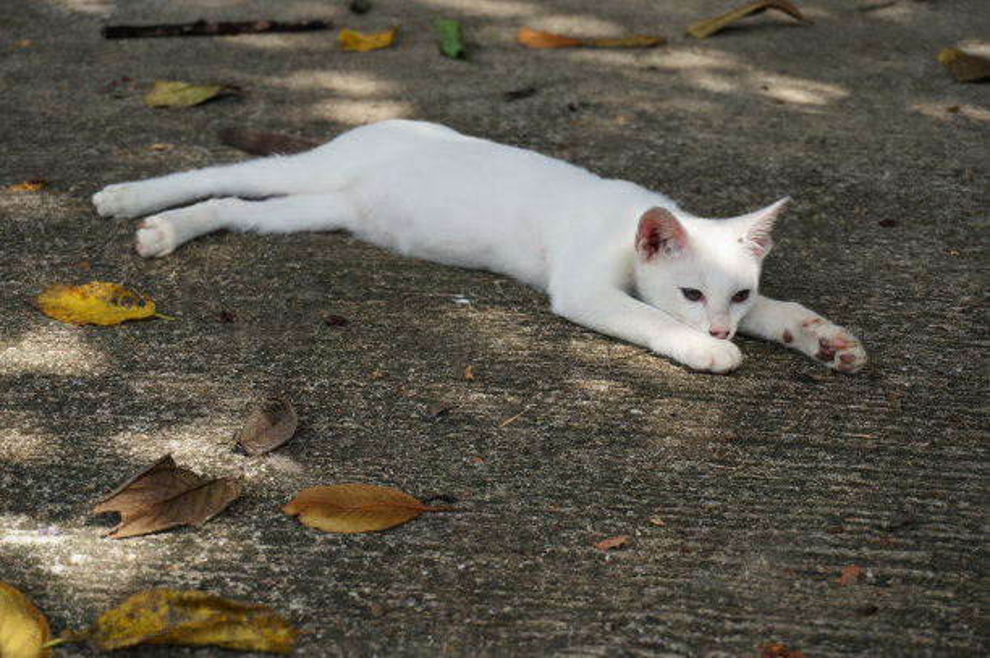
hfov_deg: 31.2
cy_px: 329
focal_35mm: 64
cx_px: 495
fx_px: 1772
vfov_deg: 21.0
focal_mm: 43
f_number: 5.6
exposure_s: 1/160
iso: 100
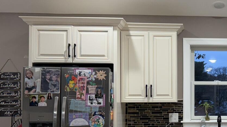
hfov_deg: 28.8
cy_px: 88
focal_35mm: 69
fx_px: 415
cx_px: 221
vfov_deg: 17.4
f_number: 1.6
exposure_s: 1/120
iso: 200
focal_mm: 5.96
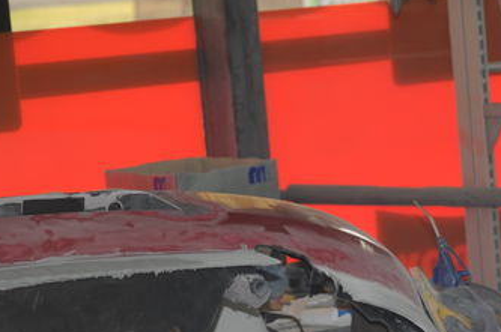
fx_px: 2807
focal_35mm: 202
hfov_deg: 10.1
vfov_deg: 6.8
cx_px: 459
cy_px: 300
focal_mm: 70
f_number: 4.5
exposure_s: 1/60
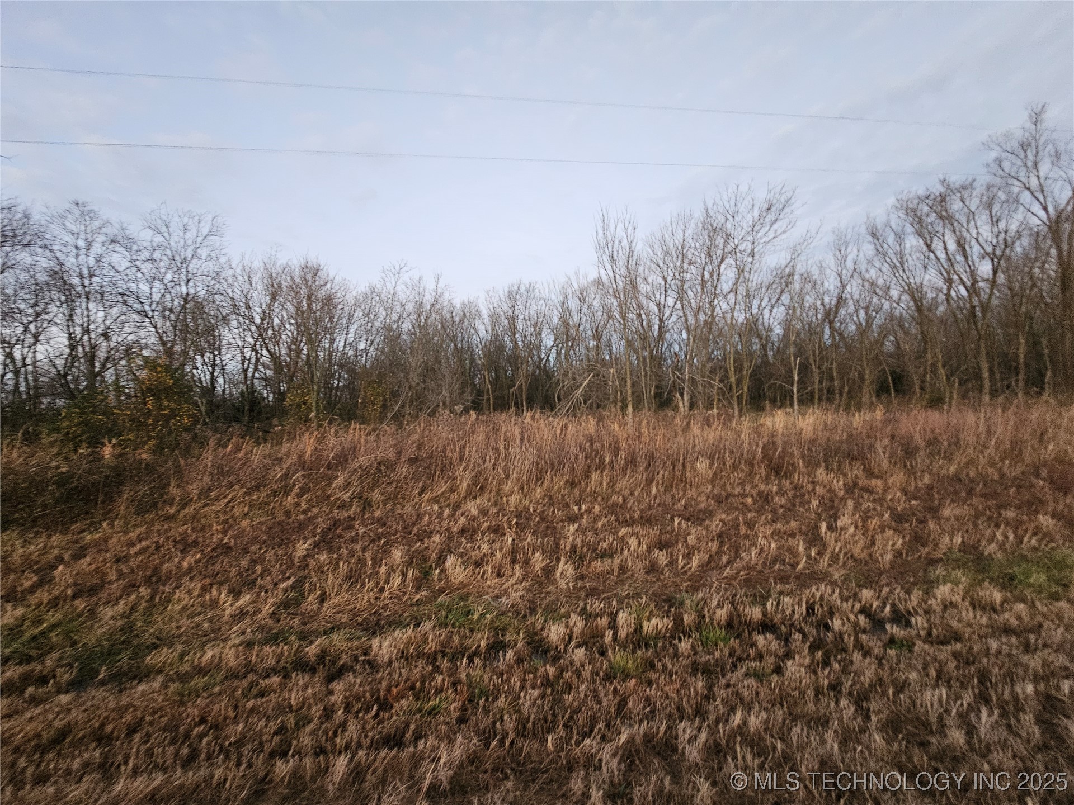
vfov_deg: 89.9
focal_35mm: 13
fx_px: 403
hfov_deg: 106.2
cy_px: 402
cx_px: 537
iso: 500
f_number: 2.2
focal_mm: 2.2
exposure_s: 1/30
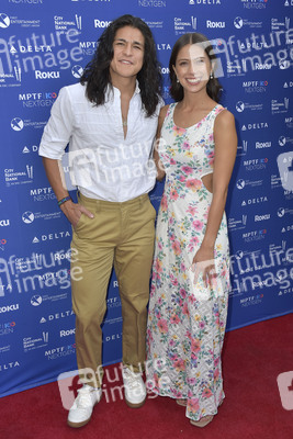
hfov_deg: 36.9
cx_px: 146
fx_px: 439
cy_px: 220
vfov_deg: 53.1
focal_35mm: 36
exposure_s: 1/250
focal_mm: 36
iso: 320
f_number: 7.1
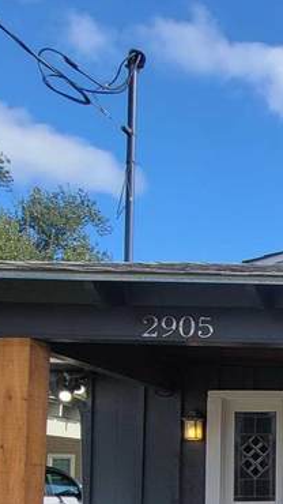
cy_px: 455
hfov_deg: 17.9
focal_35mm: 49
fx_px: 654
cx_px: 547
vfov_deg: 39.1
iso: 64
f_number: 2.2
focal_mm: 2.2
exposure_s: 1/1650
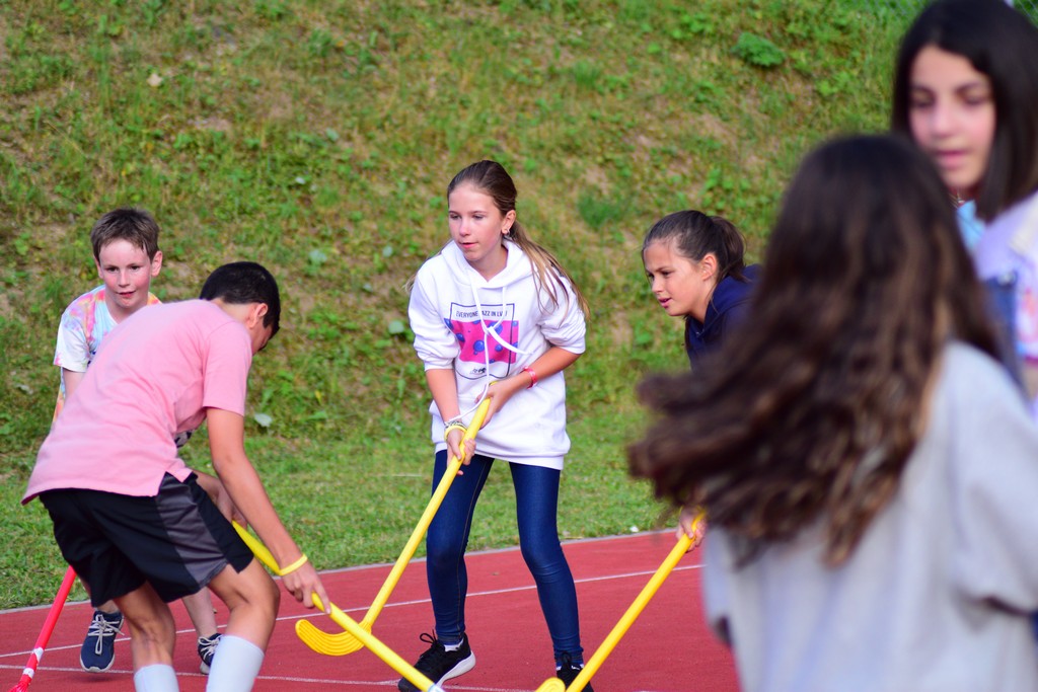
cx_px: 519
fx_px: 5839
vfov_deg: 6.8
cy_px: 346
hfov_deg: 10.2
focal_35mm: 202
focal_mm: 135
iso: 560
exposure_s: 1/640
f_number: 4.2
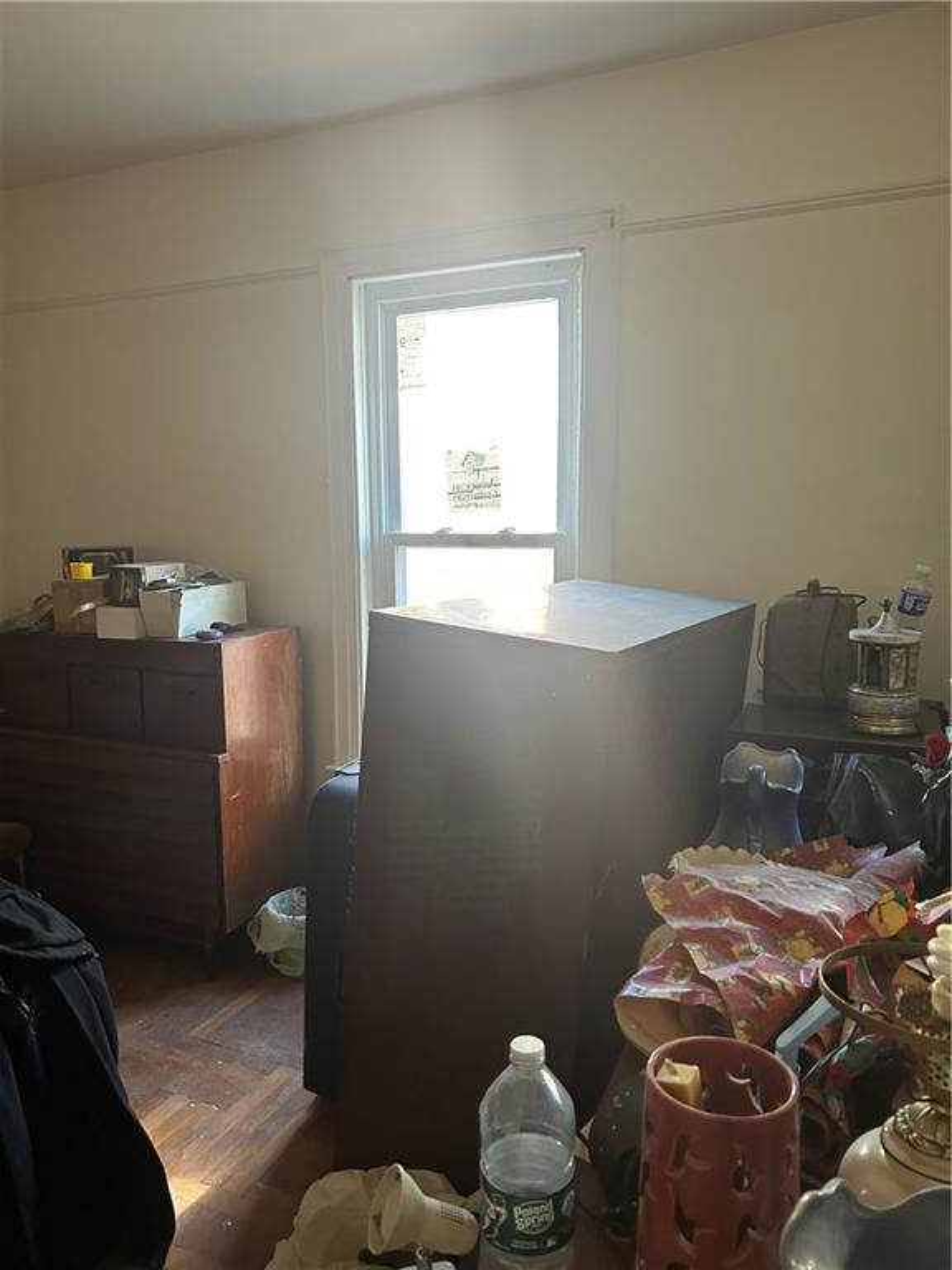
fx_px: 953
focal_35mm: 26
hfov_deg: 53.1
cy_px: 635
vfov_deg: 67.3
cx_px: 476
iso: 200
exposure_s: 1/60
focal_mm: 5.7
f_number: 1.5
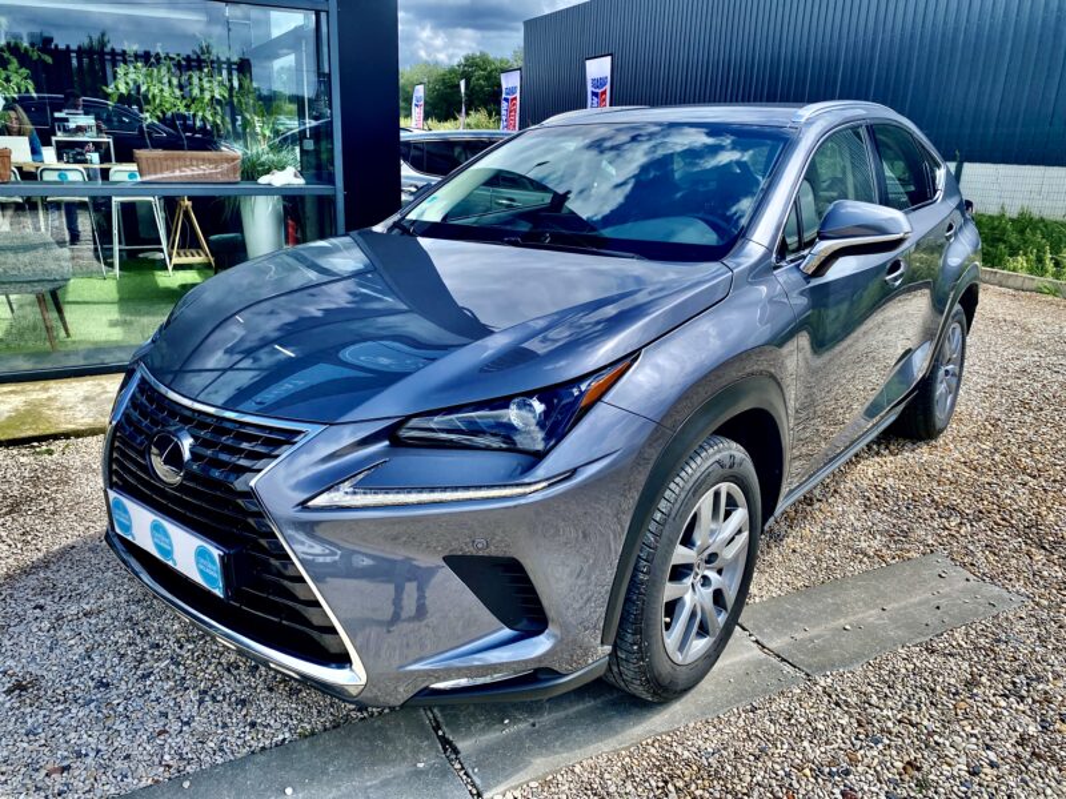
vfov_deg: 53.1
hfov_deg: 67.3
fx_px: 801
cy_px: 400
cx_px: 533
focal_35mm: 26
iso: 32
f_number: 1.8
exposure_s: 1/1678
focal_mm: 4.25
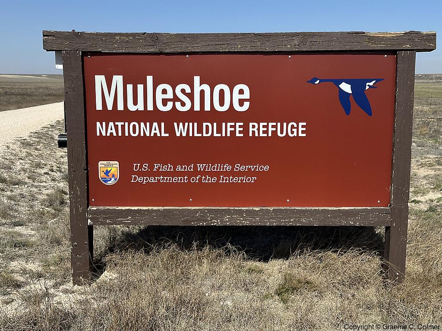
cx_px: 221
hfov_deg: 39.7
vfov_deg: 30.3
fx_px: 613
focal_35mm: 48
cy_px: 166
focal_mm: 6.86
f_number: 1.78
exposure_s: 1/5263
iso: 64
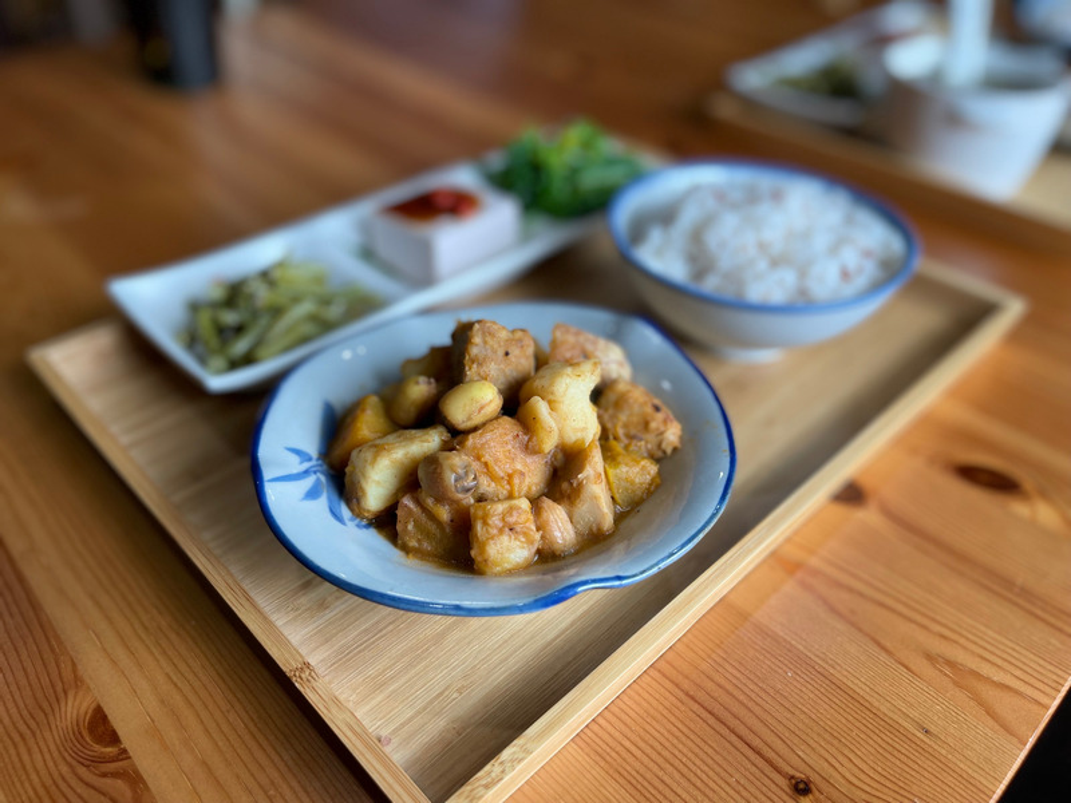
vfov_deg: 53.1
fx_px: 804
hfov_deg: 67.3
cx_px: 536
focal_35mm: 26
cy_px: 402
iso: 50
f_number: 1.6
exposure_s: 1/120
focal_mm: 5.1
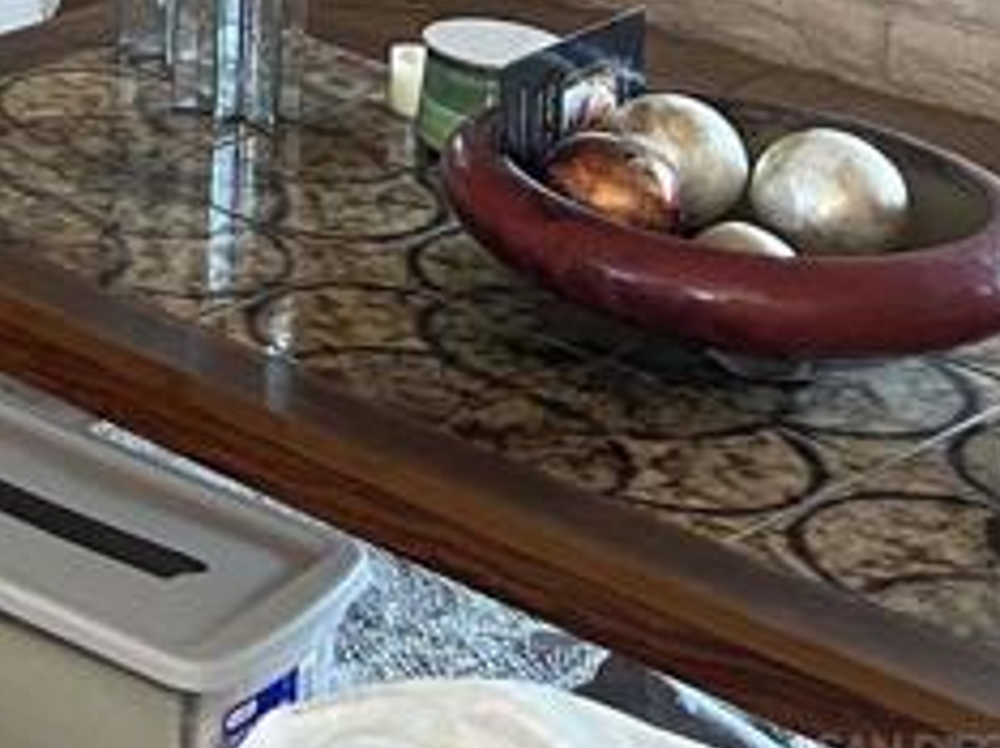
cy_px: -859
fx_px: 3290
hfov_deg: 14.3
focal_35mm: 114
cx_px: -1030
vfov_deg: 11.4
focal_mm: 5.7
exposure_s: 1/60
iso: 125
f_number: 1.5
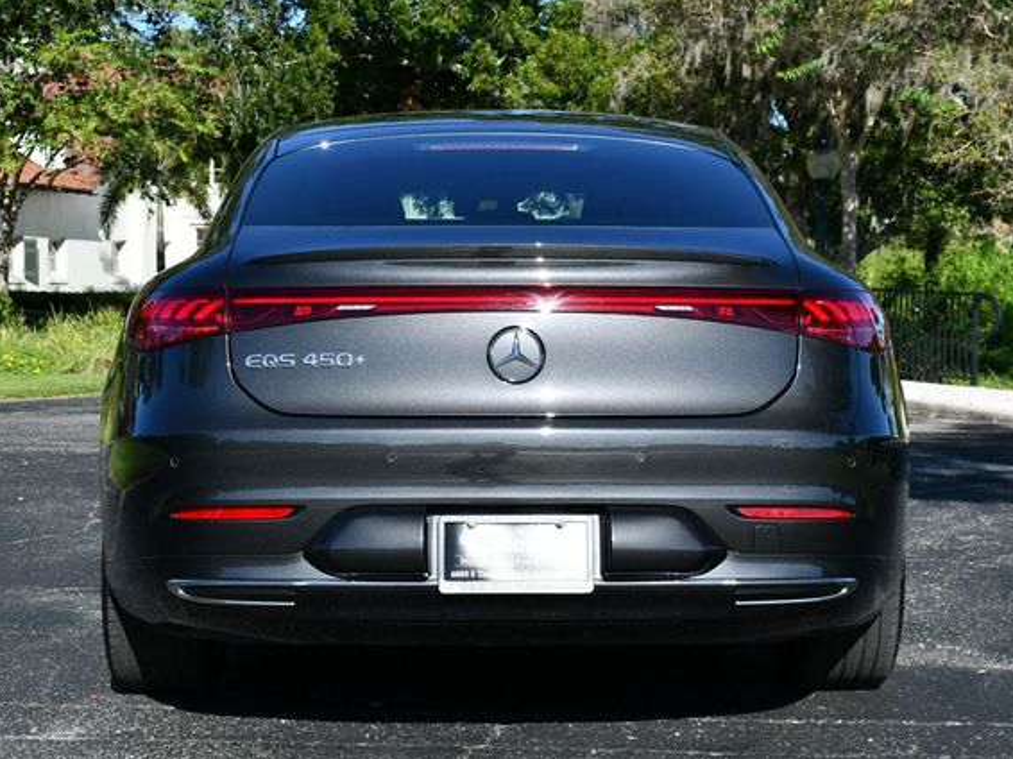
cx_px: 512
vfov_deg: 19.9
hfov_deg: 26.3
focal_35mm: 74
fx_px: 2165
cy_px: 380
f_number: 8
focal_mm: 34
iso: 100
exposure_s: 1/250
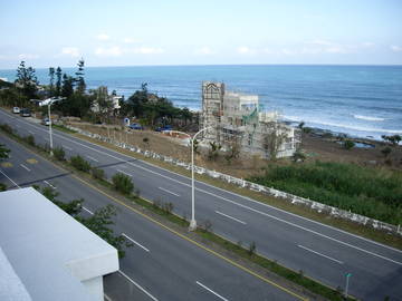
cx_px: 201
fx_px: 441
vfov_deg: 37.7
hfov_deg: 49.0
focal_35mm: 38
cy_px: 150
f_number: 8
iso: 100
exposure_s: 1/125
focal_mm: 7.9
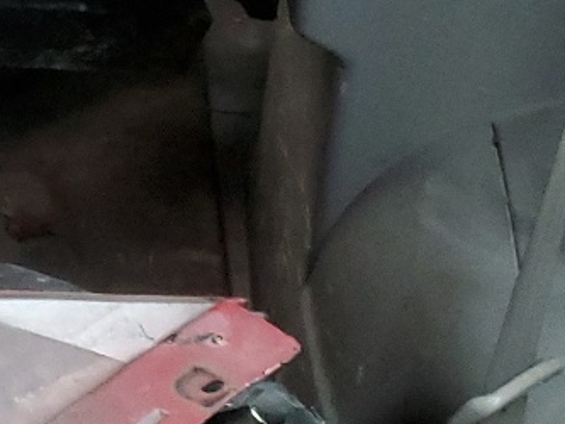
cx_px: -599
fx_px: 2041
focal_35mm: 125
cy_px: 200
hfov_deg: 13.3
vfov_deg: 11.9
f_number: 1.5
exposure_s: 1/17
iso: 303
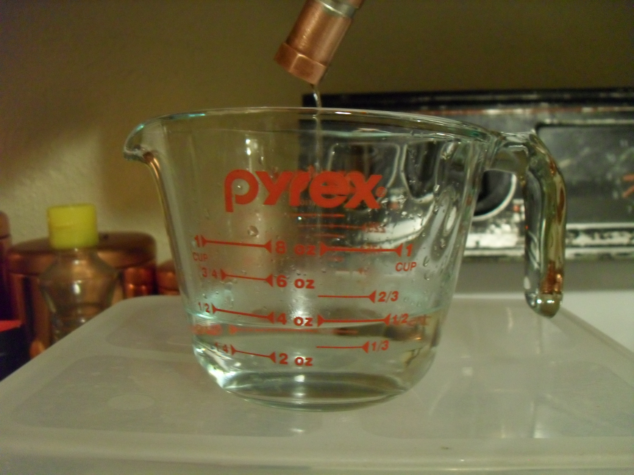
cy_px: 238
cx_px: 317
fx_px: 641
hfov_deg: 52.6
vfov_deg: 40.7
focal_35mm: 35
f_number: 2.8
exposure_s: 1/15
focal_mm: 6.2
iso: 400
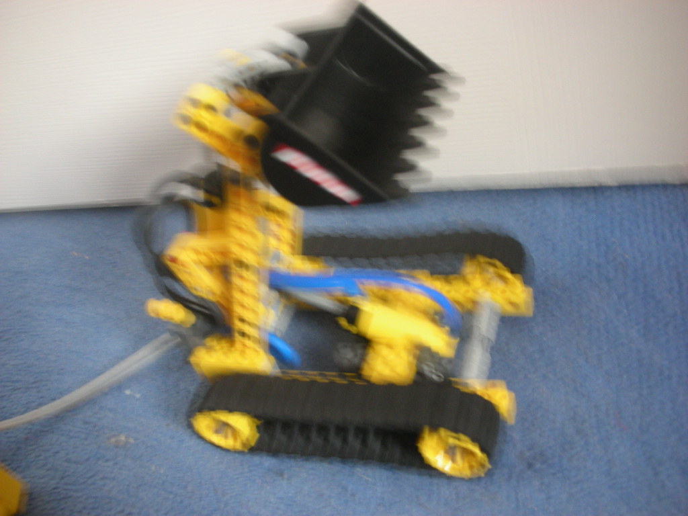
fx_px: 696
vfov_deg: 40.7
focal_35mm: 35
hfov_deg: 52.6
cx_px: 344
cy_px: 258
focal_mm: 5.8
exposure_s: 1/4.1
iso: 169
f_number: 3
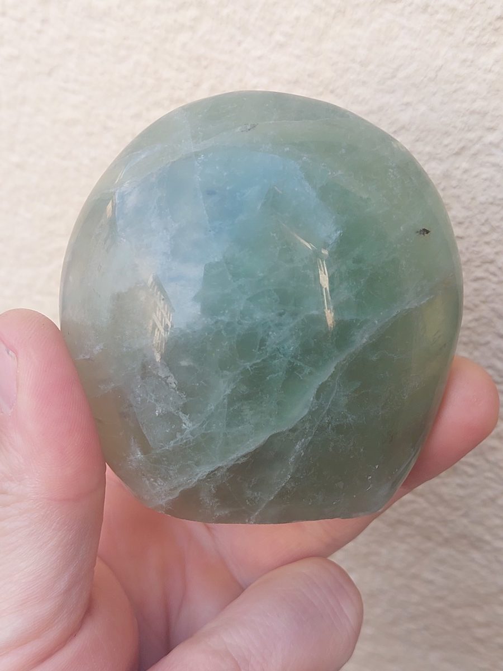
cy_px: 336
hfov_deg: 56.8
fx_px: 465
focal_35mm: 24
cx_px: 252
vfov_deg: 71.6
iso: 50
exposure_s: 1/100
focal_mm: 5.23
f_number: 1.8
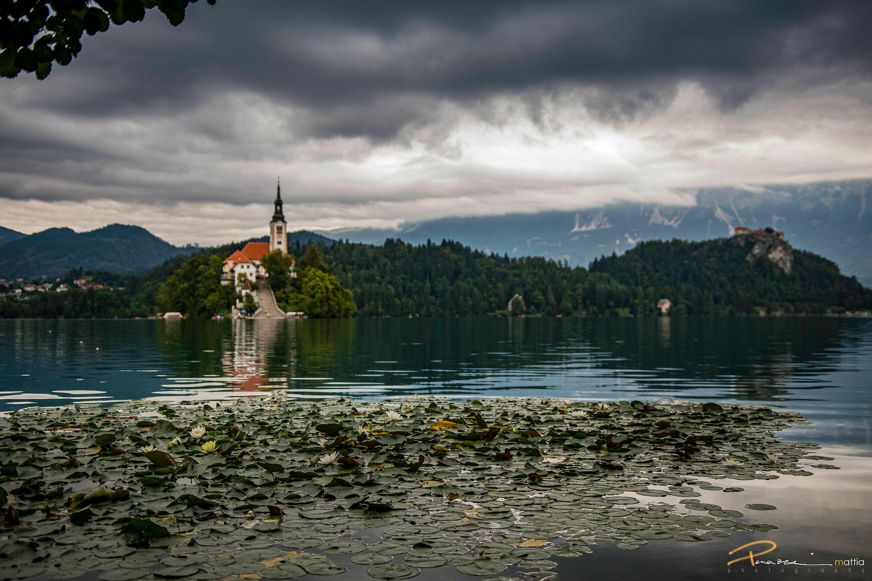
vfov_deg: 35.9
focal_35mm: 37
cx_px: 436
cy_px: 290
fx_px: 896
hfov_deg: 51.9
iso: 100
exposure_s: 1/320
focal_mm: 25
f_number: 1.8
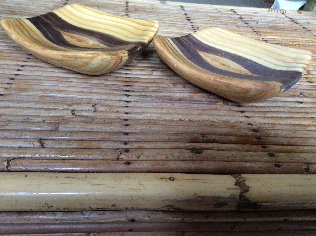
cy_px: 118
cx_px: 158
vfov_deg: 44.1
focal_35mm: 32
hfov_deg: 56.9
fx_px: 292
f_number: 2.4
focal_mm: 3.3
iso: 250
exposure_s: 1/25
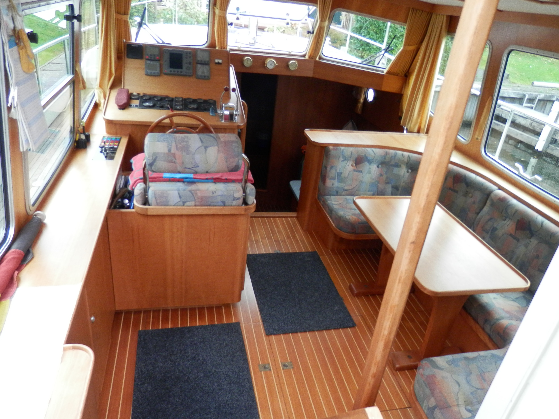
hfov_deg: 69.4
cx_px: 280
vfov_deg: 54.9
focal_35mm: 25
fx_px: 404
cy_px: 210
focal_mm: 4.5
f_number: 3
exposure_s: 1/30
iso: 160
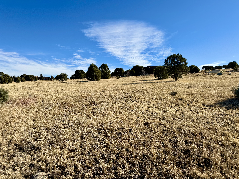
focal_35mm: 24
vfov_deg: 56.8
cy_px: 90
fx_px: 166
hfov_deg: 71.6
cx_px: 120
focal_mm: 6.76
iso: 80
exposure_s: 1/5714
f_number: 1.78
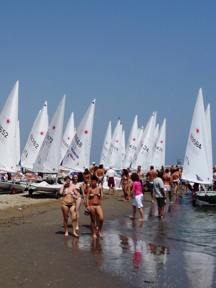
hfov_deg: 24.3
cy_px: 141
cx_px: -24
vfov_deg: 34.3
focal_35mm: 56
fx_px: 466
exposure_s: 1/500
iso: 100
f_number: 8
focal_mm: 4.7
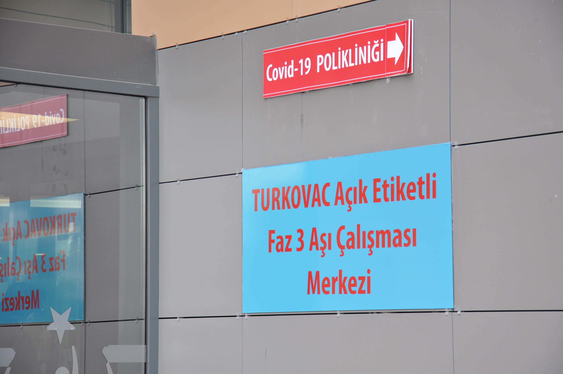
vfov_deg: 13.0
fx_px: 1640
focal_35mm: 105
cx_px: 282
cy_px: 187
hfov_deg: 19.5
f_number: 6.3
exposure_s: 1/160
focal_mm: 70
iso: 500
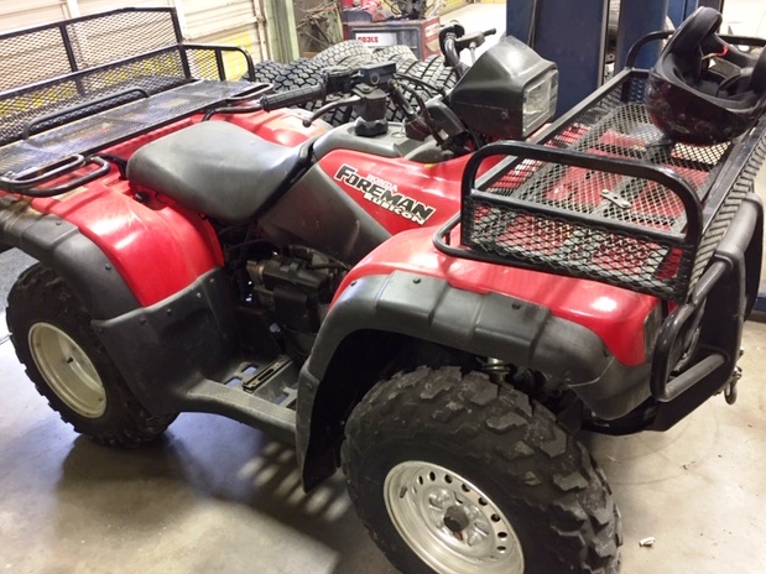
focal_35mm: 30
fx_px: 664
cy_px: 282
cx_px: 382
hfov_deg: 60.0
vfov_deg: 46.8
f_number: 2.2
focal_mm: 4.15
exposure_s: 1/30
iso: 125
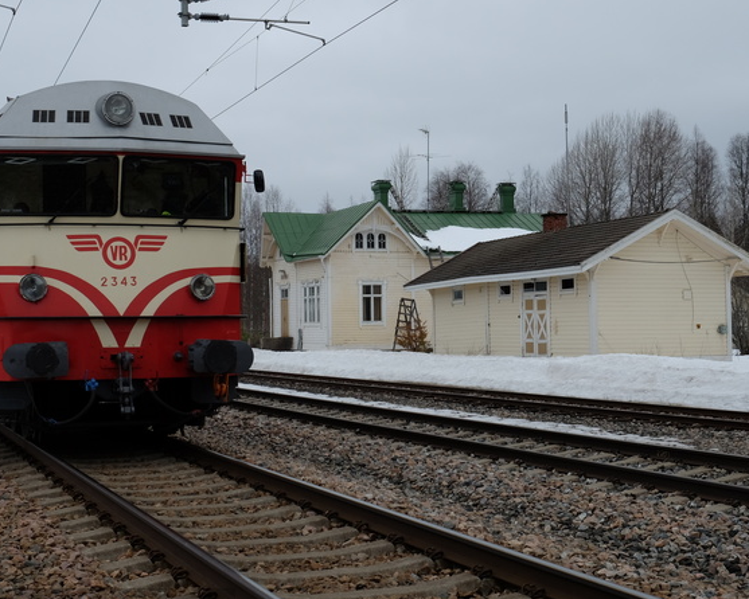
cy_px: 294
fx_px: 1242
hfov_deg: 33.5
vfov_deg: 27.2
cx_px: 299
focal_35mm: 56
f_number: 7.1
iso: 200
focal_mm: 27.7
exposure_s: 1/350
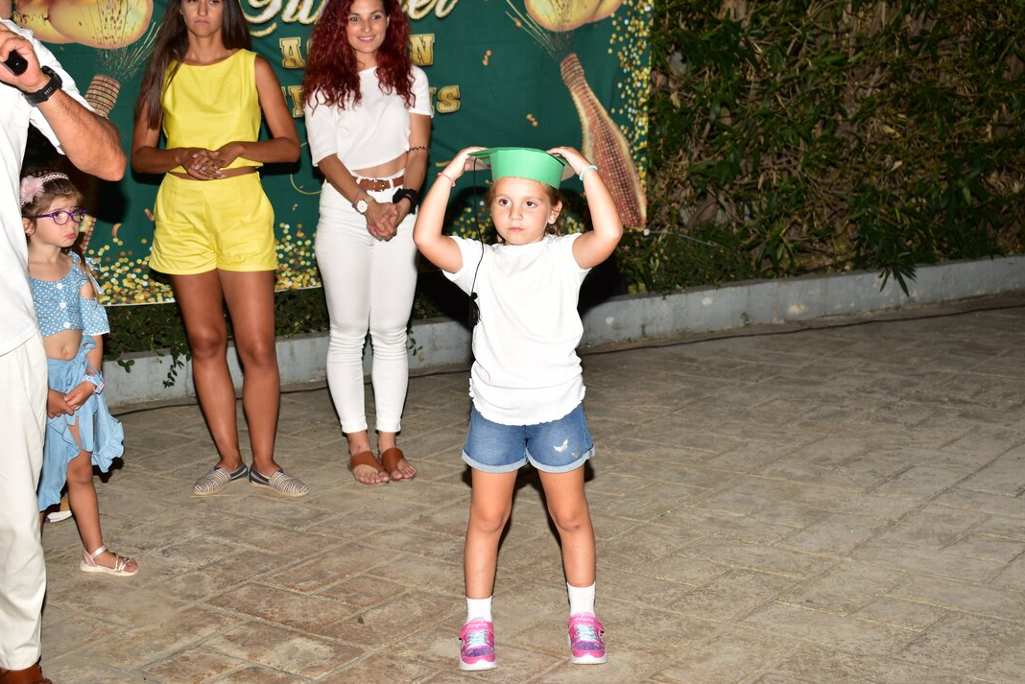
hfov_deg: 33.4
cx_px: 520
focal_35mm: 60
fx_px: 1709
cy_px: 325
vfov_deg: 22.6
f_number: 4.8
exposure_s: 1/200
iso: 100
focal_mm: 38
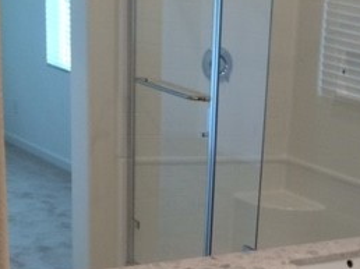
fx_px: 748
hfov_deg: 24.3
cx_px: 442
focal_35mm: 72
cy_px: 321
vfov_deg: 19.3
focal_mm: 4.15
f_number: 2.2
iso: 32
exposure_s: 1/40
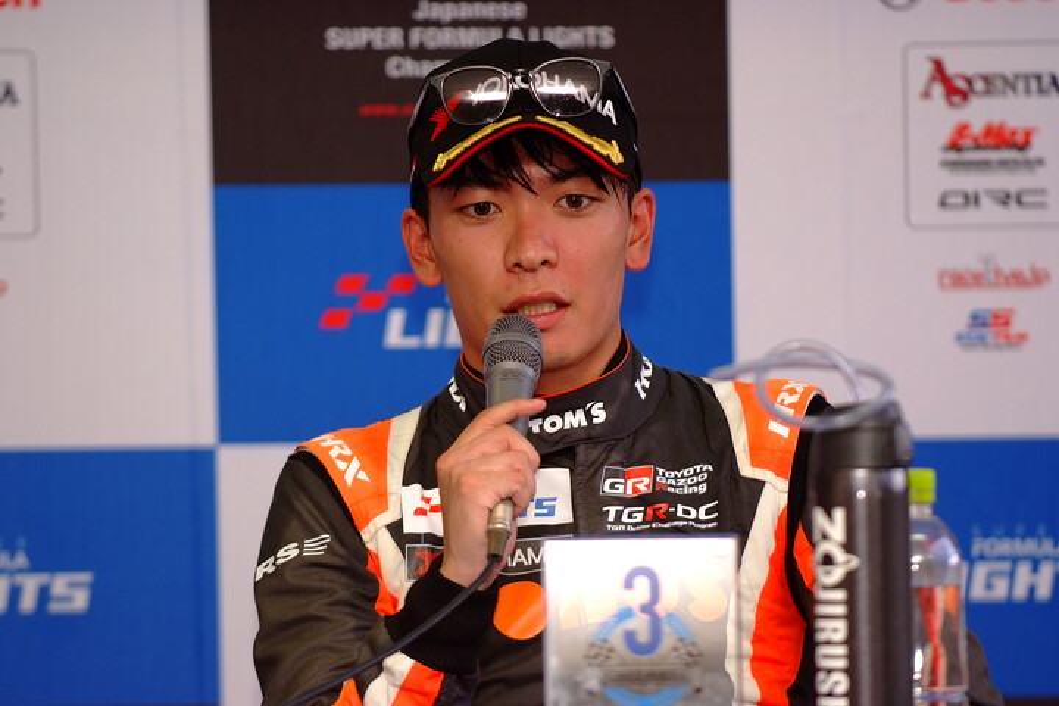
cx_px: 530
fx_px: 7059
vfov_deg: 5.7
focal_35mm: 240
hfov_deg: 8.6
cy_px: 353
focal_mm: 160
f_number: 2.8
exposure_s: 1/250
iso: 400
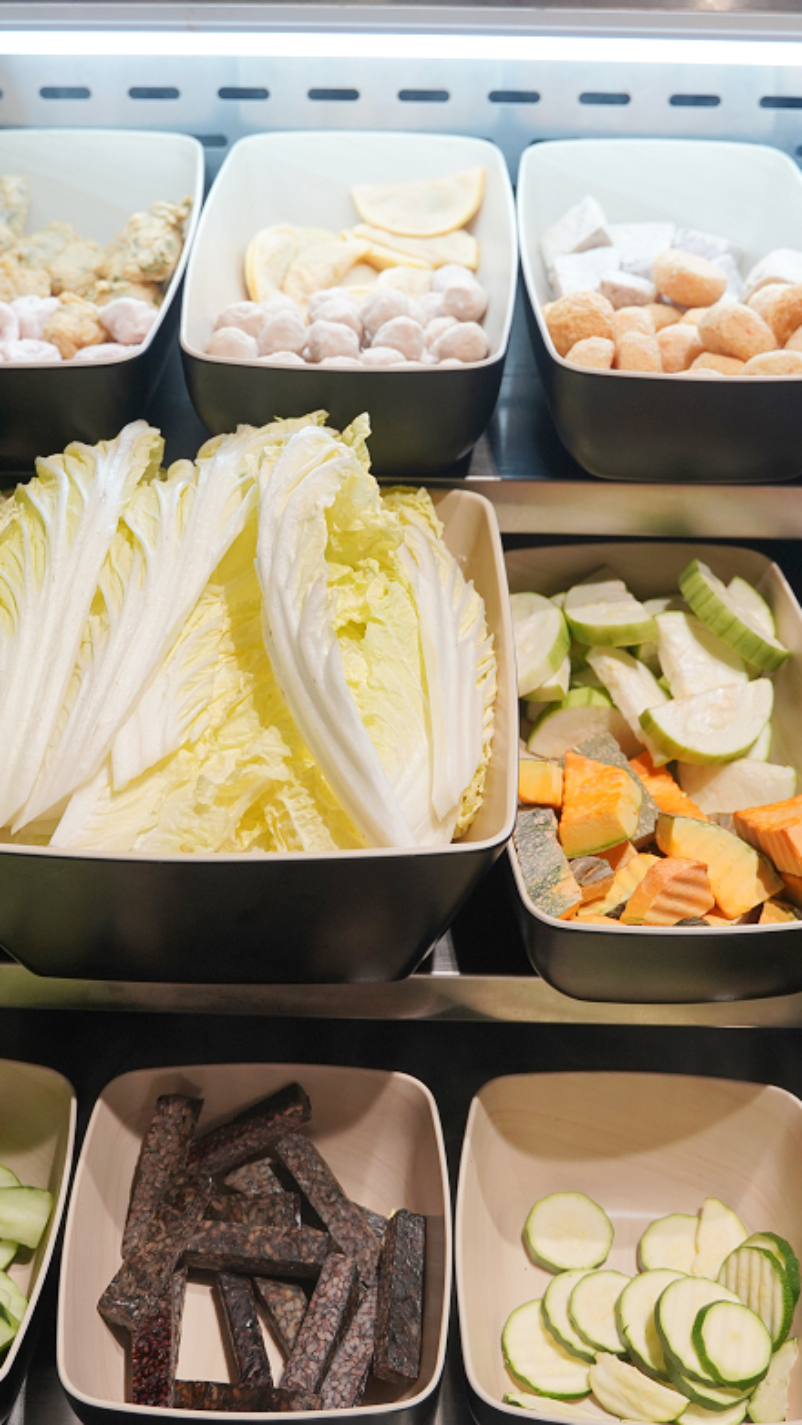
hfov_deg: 26.5
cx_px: 375
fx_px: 1701
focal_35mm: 45
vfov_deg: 45.5
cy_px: 725
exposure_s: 1/160
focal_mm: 28
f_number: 4
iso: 640
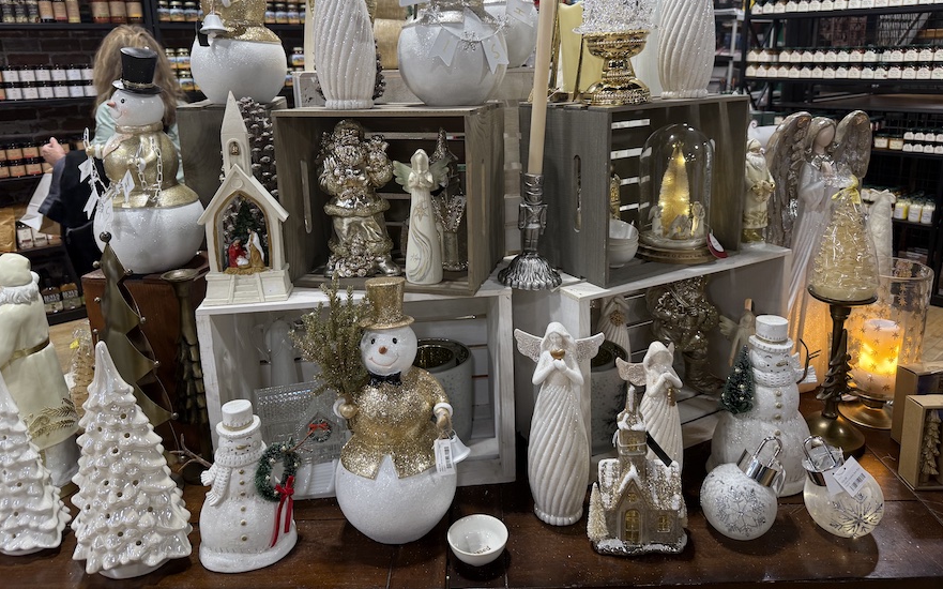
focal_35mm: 26
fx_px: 668
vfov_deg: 47.2
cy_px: 231
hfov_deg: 70.4
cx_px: 480
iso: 125
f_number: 1.78
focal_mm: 6.76
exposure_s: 1/60
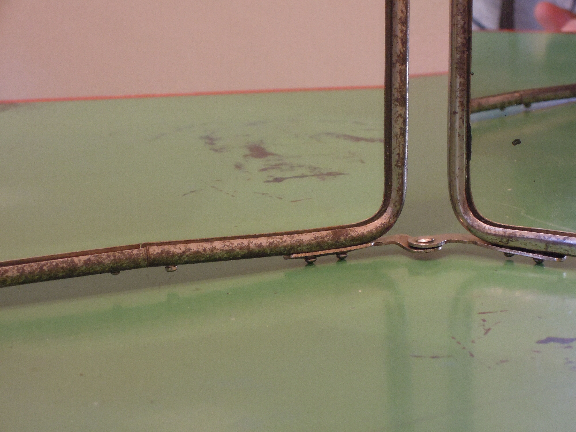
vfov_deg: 14.8
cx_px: 288
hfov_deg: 19.6
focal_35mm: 100
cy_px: 216
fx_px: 1664
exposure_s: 1/13
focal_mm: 17.9
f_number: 5.5
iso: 800
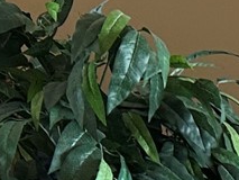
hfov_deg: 8.1
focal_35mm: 195
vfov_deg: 6.7
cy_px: 578
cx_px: 799
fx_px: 1347
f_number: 1.5
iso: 80
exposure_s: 1/60
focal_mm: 5.7
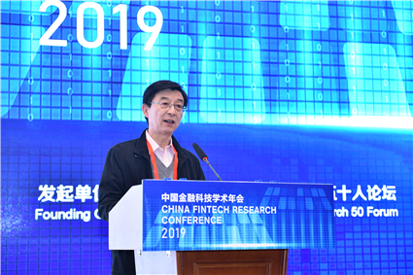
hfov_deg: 28.9
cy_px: 138
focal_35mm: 70
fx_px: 803
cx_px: 206
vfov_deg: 19.4
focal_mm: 70
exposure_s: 1/160
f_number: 2.8
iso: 1600
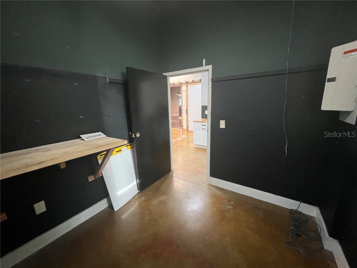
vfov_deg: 89.9
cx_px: 178
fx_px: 134
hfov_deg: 106.2
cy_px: 134
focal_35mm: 13
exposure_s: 1/60
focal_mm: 1.57
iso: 320
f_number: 1.8
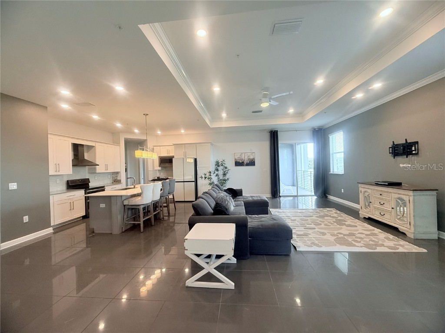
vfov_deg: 85.7
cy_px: 166
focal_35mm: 14
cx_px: 222
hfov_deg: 102.1
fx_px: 180
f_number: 2.2
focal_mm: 2.22
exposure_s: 1/120
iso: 250
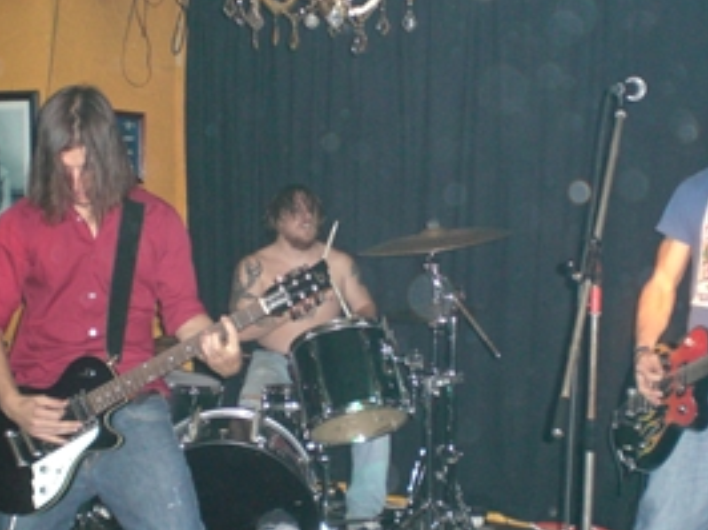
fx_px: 1022
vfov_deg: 29.0
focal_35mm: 50
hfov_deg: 38.2
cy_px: 317
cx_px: 386
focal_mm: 6.3
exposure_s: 1/60
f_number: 3.1
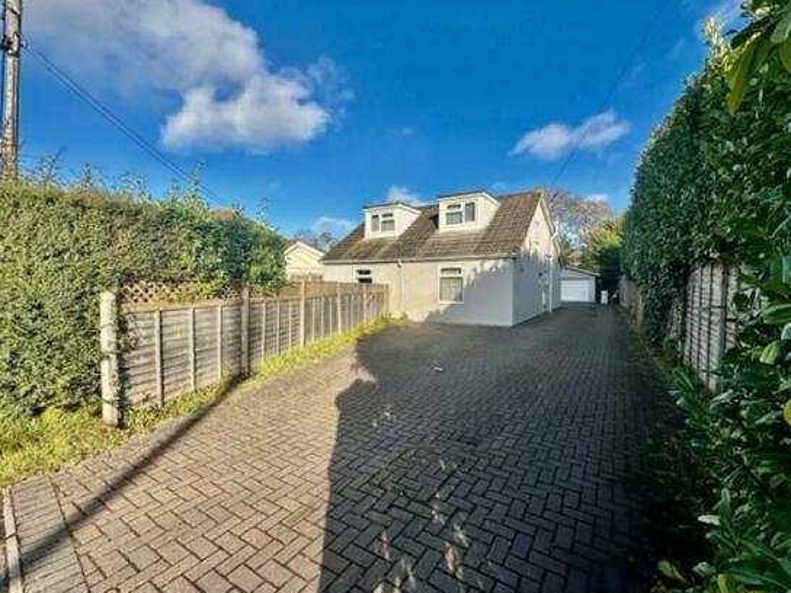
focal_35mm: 15
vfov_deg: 81.7
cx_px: 422
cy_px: 293
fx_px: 343
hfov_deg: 98.0
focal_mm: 2.22
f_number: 2.2
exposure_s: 1/1667
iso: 50
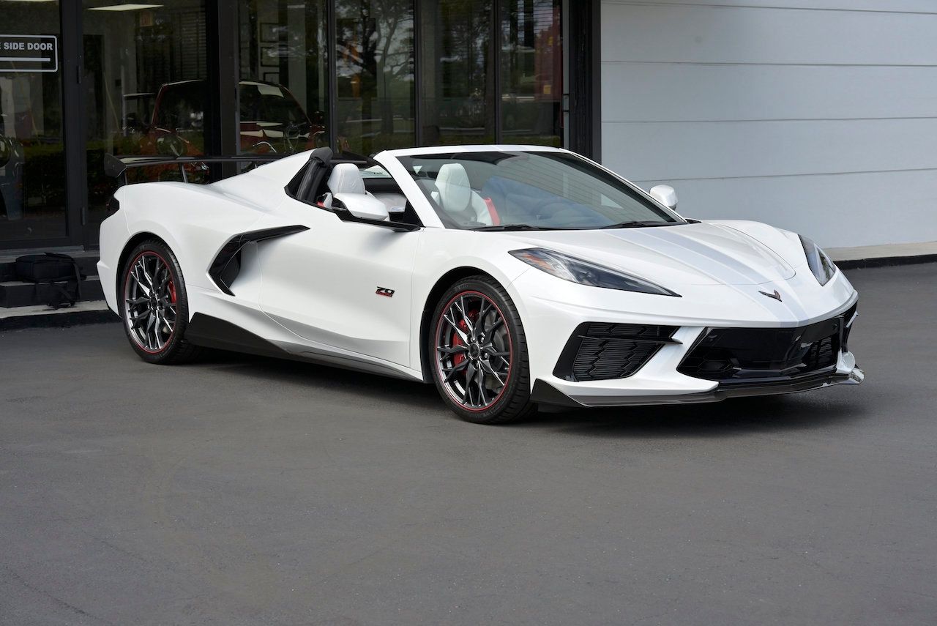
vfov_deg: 18.2
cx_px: 468
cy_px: 313
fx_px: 1953
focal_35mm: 75
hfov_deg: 27.0
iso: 160
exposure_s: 1/250
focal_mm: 75
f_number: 9
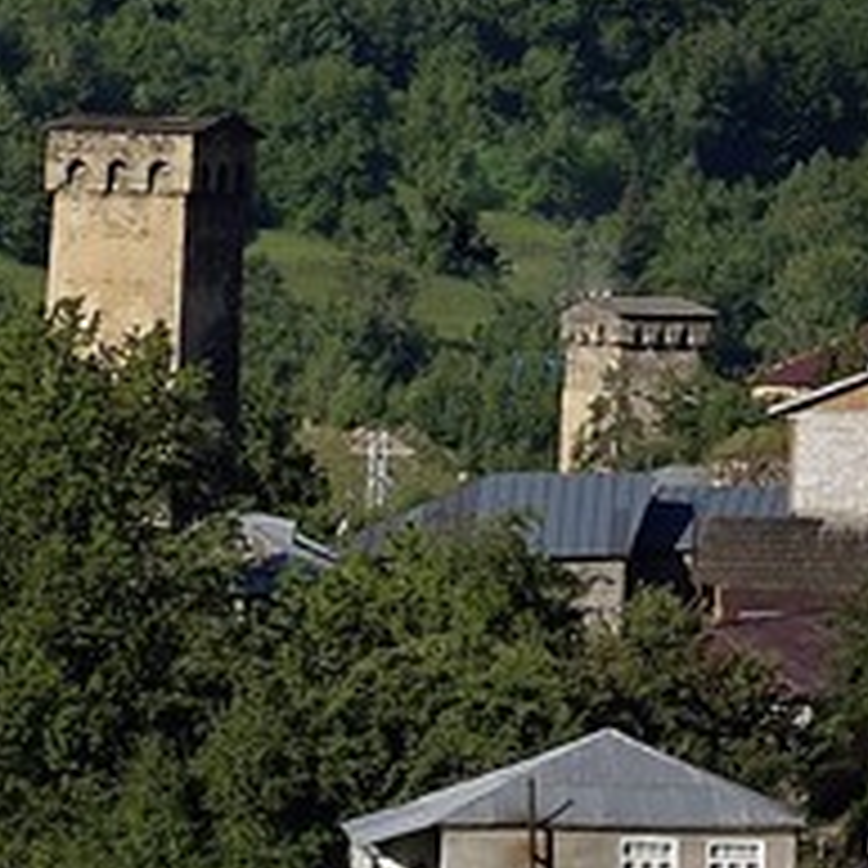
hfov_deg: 1.9
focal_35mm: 916
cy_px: -1439
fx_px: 25986
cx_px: 1772
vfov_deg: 1.9
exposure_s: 1/250
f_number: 13
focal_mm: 130
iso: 200
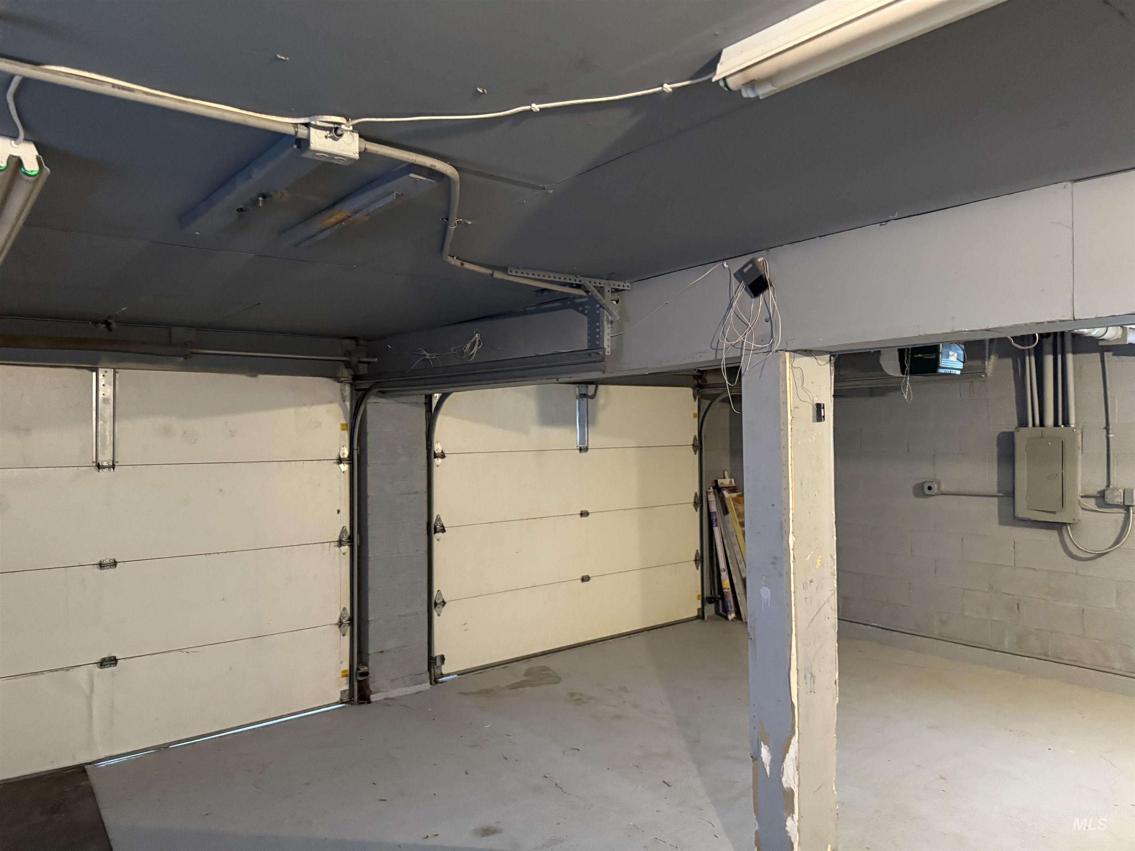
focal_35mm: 24
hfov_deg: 71.6
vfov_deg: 56.8
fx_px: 787
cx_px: 568
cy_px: 426
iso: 800
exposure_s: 1/30
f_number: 1.78
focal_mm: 6.76
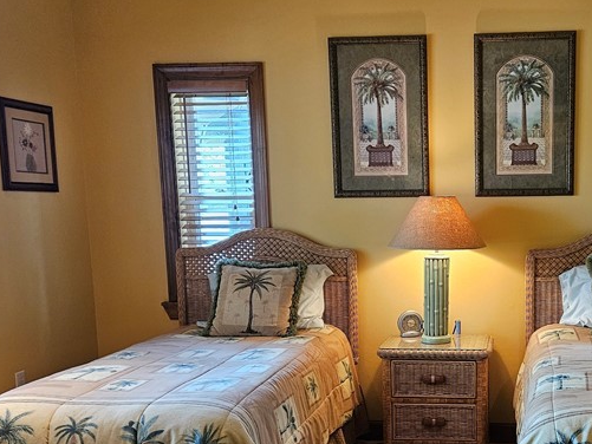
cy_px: 315
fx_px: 804
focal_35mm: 47
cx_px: 462
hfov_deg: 39.1
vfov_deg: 30.5
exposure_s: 1/120
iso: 400
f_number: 1.8
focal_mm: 5.4
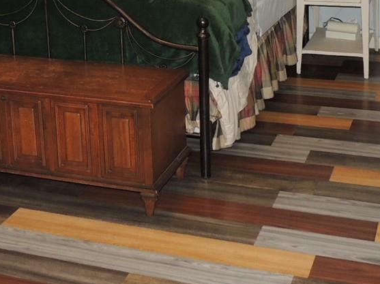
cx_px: 150
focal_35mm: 69
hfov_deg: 28.1
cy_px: -18
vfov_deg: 20.4
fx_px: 757
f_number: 3
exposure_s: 1/30
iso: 200
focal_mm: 4.3
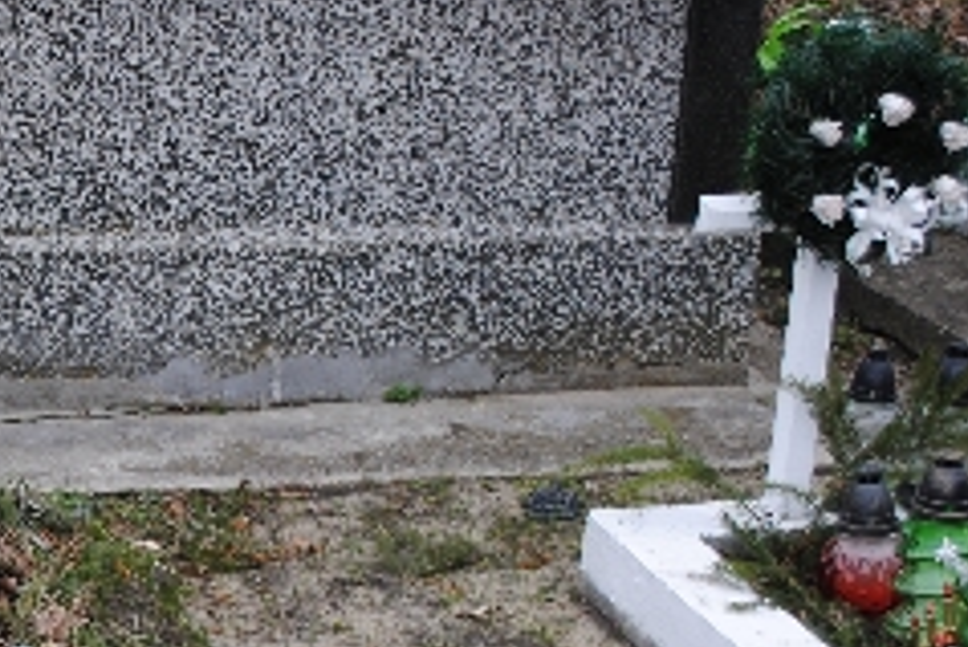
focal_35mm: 105
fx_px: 2825
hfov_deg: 18.6
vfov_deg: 13.0
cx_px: -146
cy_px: 472
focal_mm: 26
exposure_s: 1/80
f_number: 4.5
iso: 200
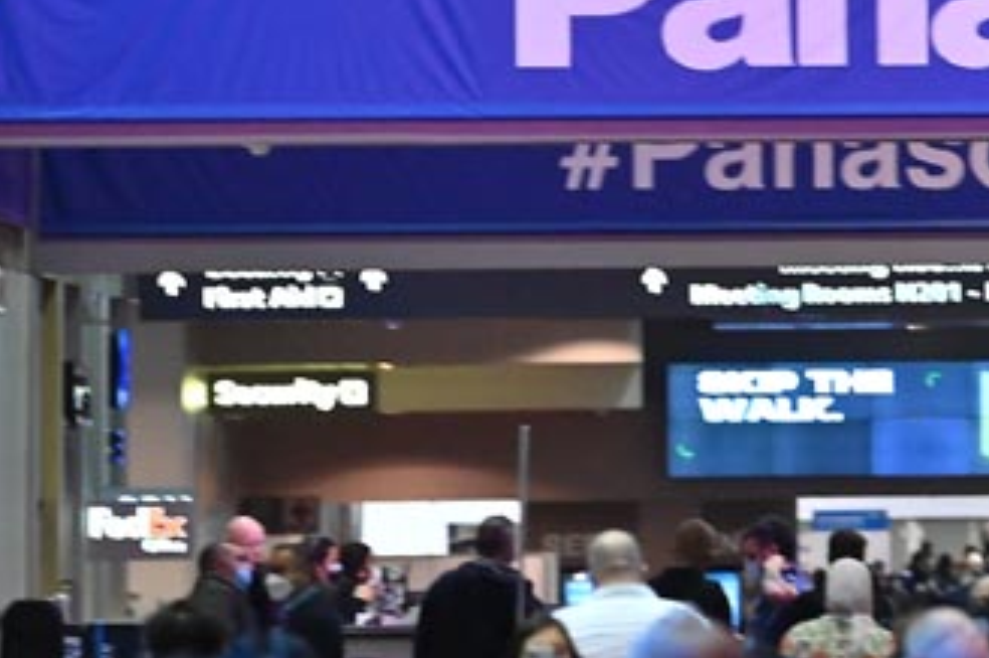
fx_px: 15808
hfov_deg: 3.6
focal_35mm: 576
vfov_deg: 2.4
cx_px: 1361
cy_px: 140
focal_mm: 170
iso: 4000
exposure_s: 1/200
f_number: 3.5
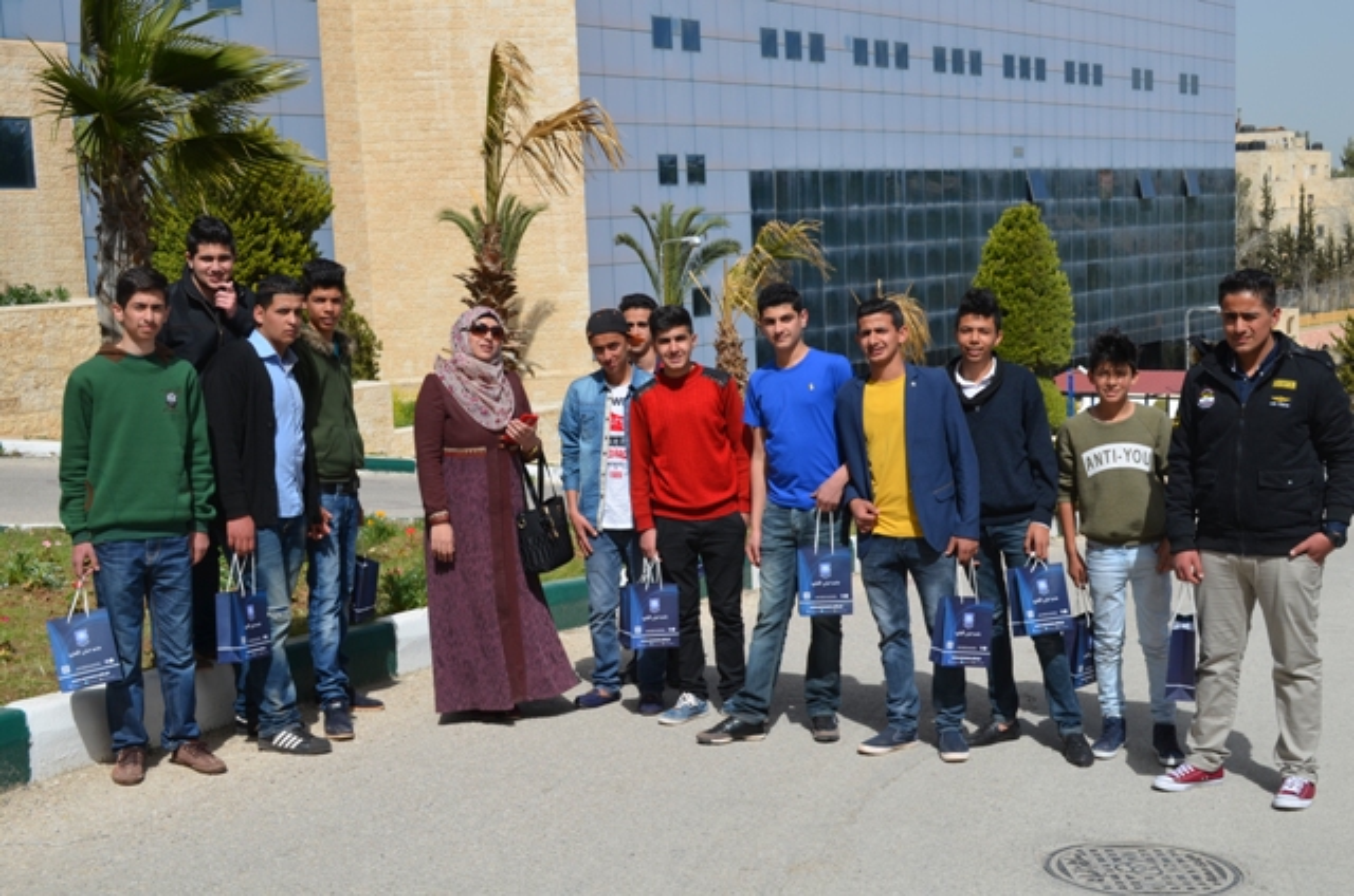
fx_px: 1633
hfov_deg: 45.0
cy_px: 448
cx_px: 677
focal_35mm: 44
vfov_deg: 30.7
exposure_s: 1/250
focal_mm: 29
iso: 100
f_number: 8
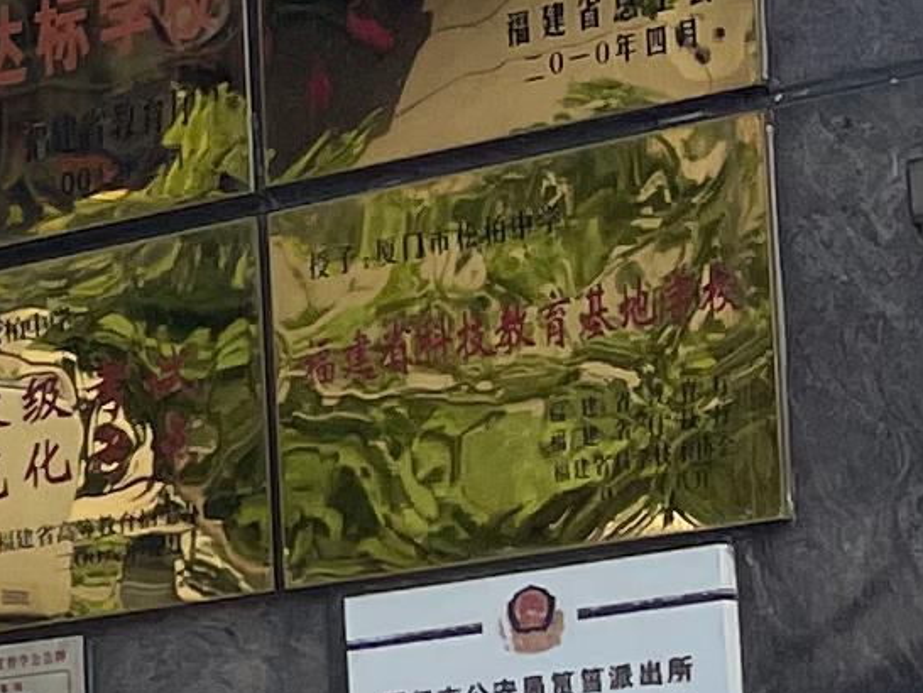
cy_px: 1001
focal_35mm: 192
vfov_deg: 7.6
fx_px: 5122
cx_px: -1763
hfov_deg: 8.7
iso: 32
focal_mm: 4.2
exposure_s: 1/2020
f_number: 1.6
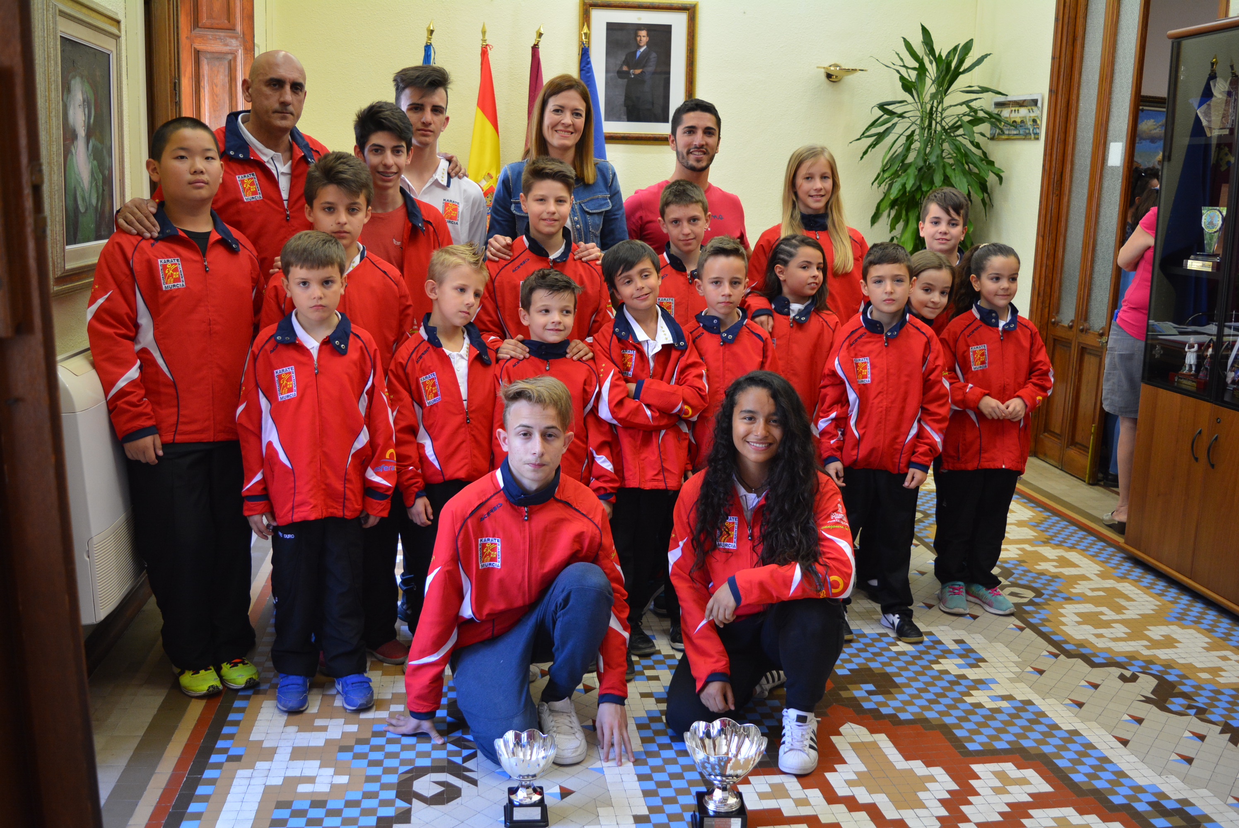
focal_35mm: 33
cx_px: 620
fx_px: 1137
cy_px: 414
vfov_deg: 40.0
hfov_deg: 57.2
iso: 640
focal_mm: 22
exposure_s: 1/60
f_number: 4
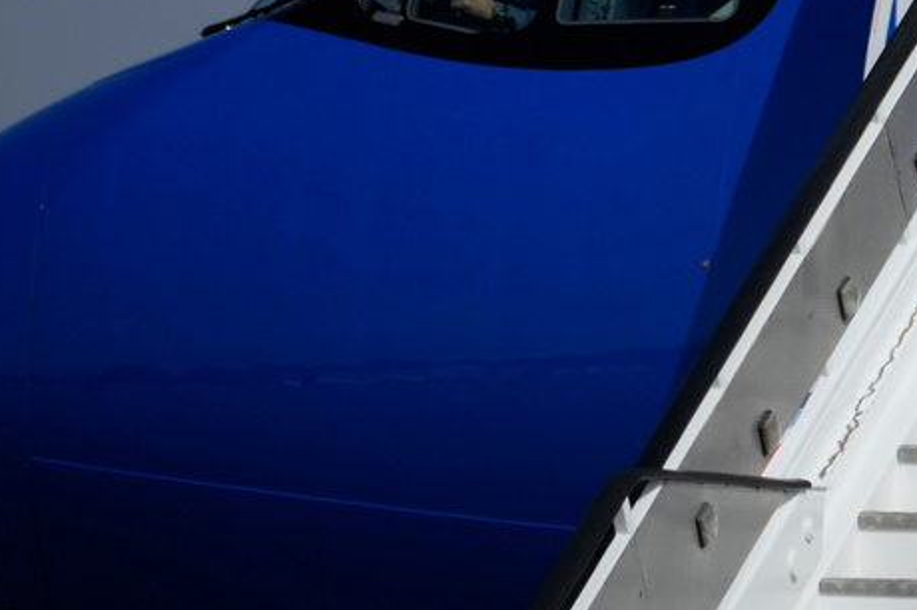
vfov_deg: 1.0
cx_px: 975
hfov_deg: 1.5
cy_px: -46
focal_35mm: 1336
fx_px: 34005
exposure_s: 1/6400
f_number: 5.6
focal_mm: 400
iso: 400
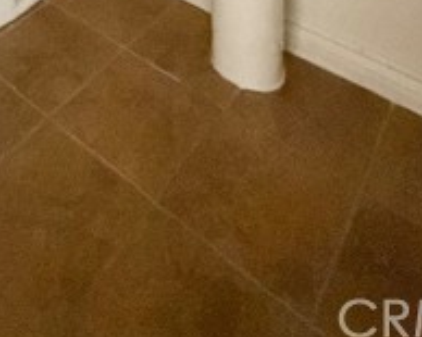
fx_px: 562
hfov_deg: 39.5
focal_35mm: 45
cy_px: -346
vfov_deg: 18.9
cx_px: 83
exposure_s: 1/15
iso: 3200
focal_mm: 2.22
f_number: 2.2
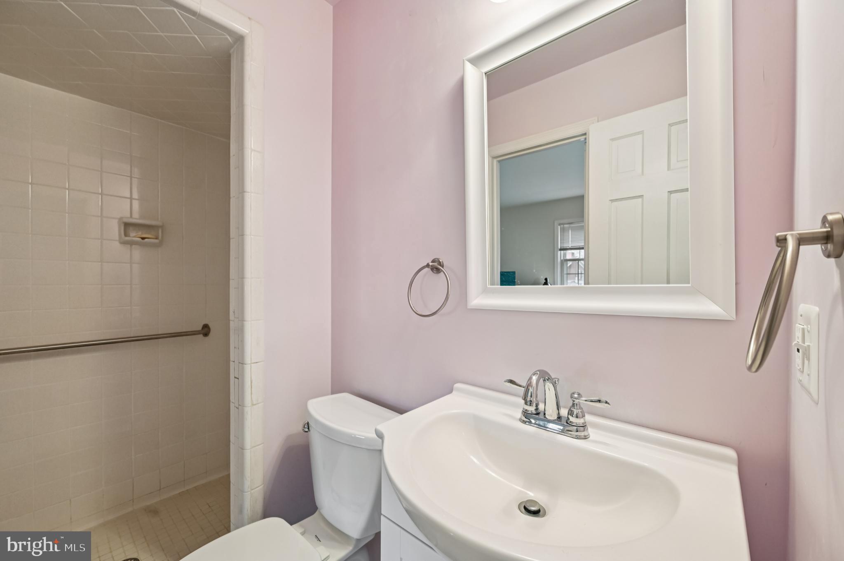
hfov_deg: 104.3
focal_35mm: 14
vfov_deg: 81.1
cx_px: 422
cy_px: 280
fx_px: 328
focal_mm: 14
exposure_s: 1/15
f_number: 8
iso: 280
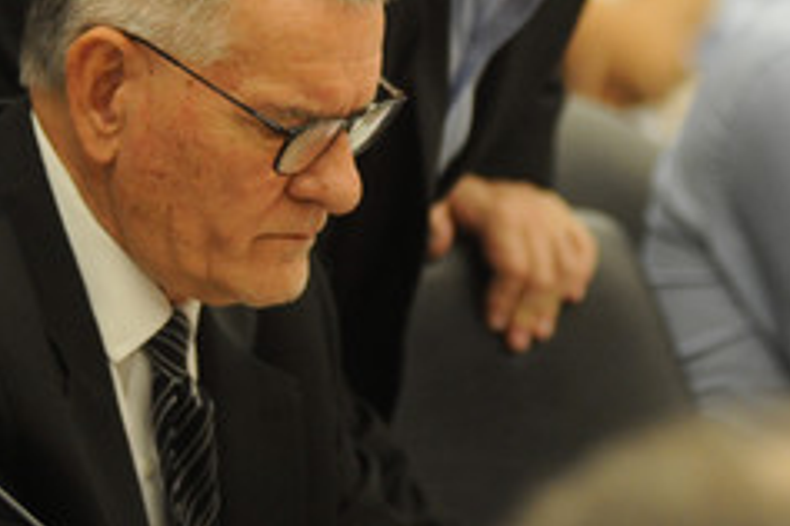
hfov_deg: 4.7
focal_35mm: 440
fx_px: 9655
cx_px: 497
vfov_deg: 3.1
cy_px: -58
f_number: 2.8
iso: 1600
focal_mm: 145
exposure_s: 1/200
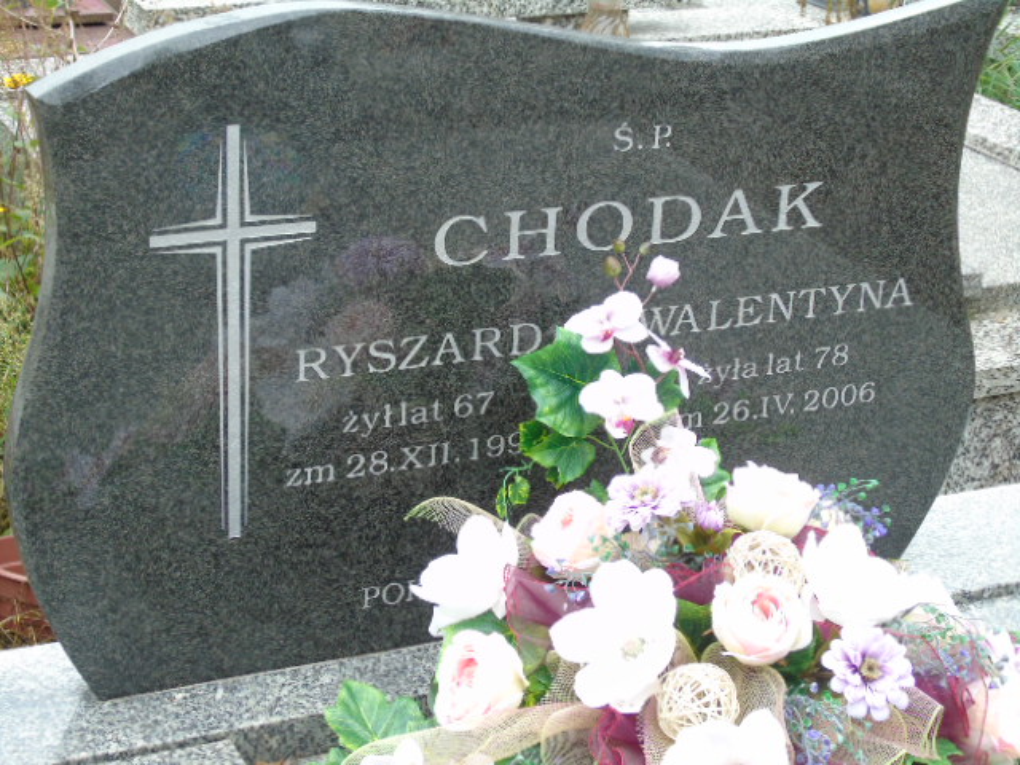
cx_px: 510
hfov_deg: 27.4
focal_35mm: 71
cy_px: 382
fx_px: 2092
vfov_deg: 20.7
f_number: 4.7
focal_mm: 13
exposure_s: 1/40
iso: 80
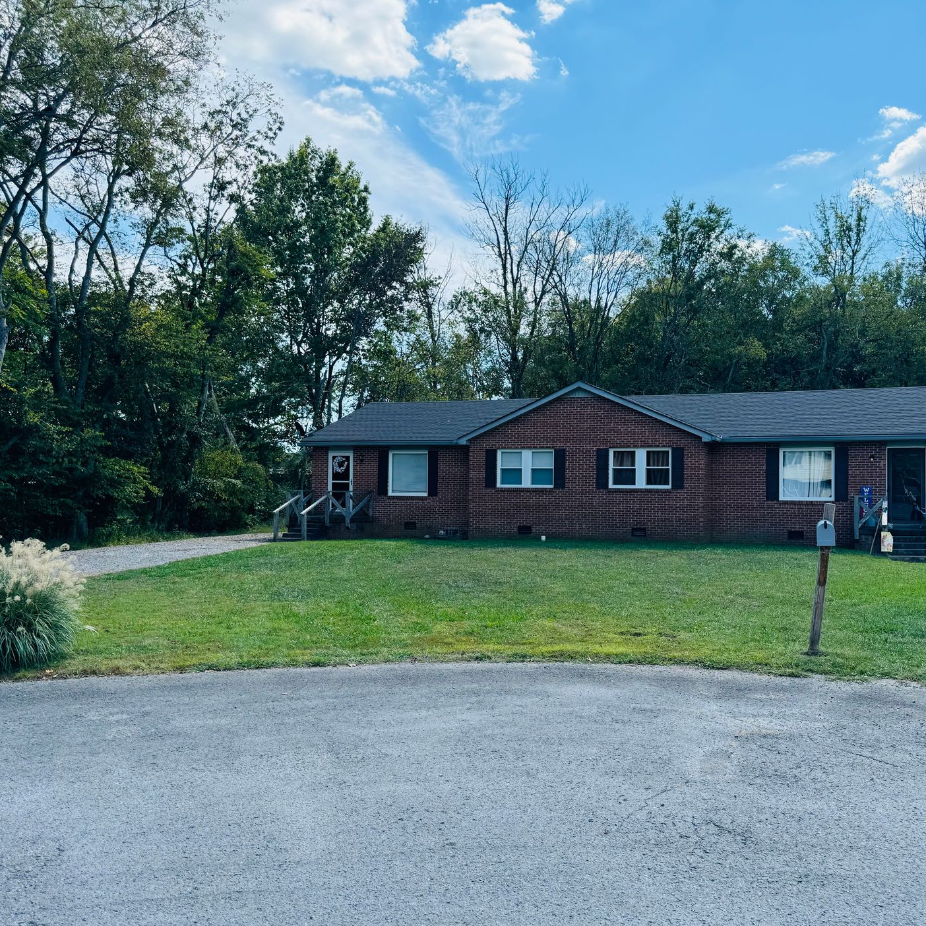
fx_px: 878
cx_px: 593
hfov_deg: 54.8
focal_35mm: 29
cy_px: 474
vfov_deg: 55.6
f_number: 1.78
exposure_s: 1/2041
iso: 80
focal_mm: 6.76
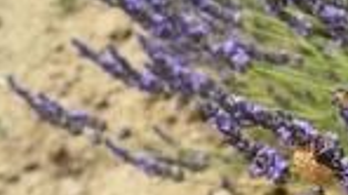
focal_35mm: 125
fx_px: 1153
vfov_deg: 9.3
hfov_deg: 16.5
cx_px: 411
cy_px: -125
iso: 200
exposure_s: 1/160
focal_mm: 42
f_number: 10
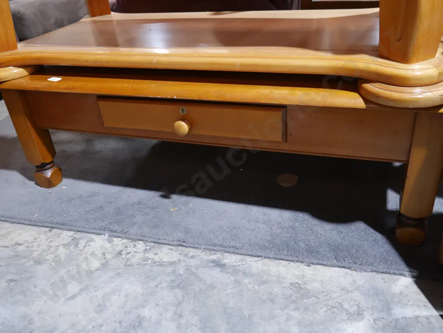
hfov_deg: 59.9
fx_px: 384
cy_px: 166
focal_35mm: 30
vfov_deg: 46.8
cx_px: 222
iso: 1000
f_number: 3.6
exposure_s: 1/60
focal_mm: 15
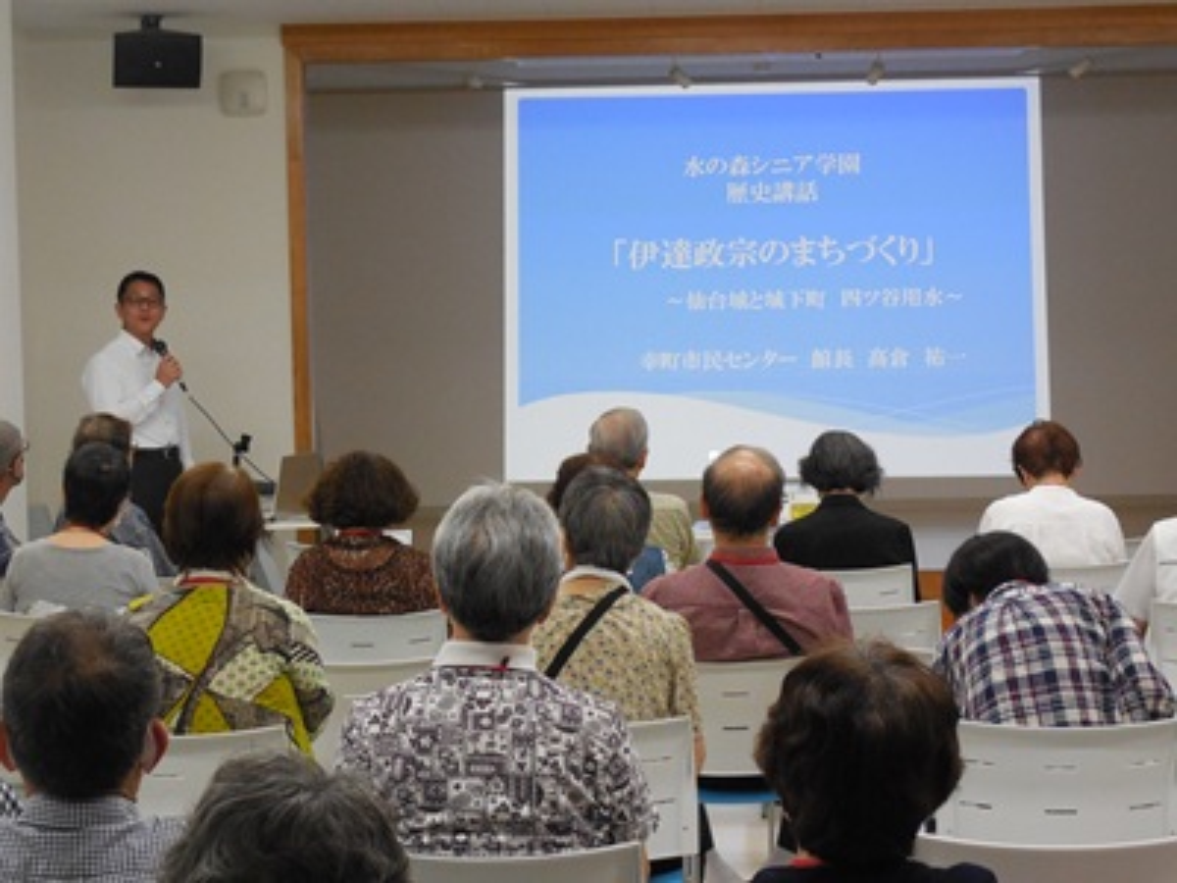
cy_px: 442
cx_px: 588
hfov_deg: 24.1
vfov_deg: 18.2
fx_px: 2754
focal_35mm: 81
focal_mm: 14.5
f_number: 4.6
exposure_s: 1/100
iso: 800
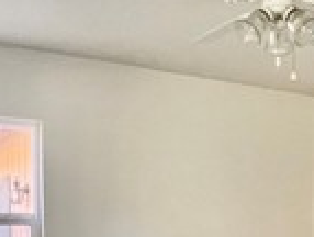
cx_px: 242
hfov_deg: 32.4
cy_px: 259
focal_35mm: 58
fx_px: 527
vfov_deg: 23.8
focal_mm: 1.57
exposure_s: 1/60
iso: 200
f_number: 1.8
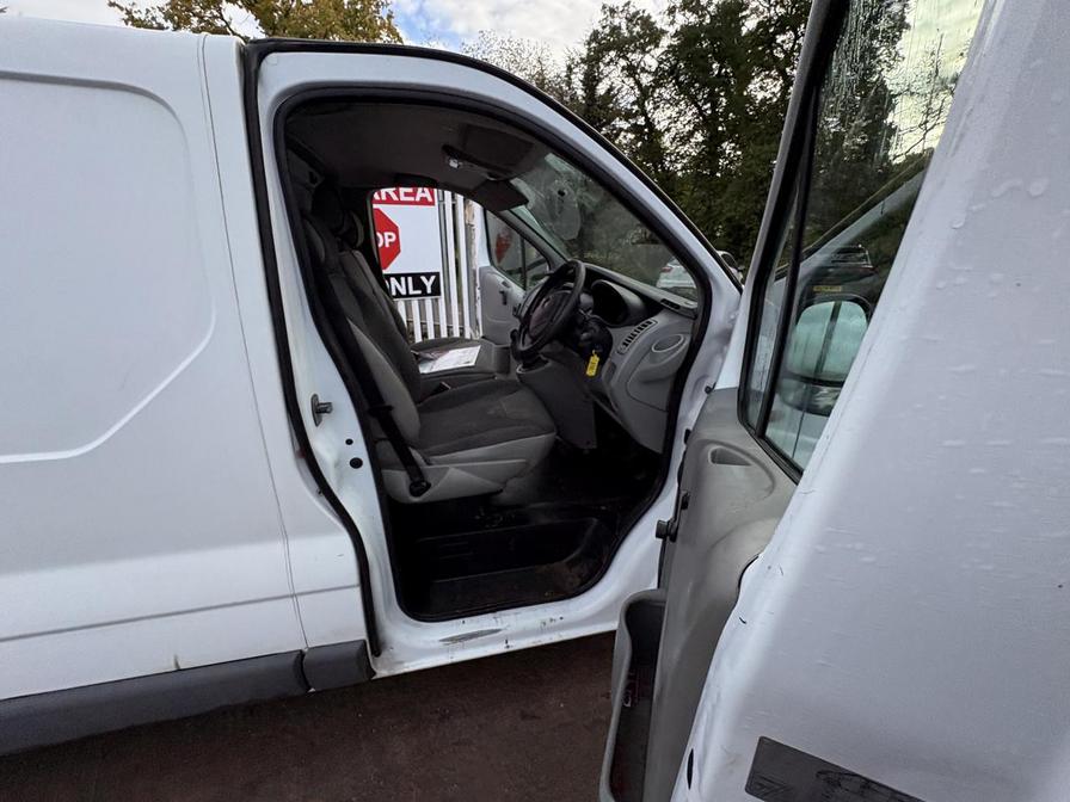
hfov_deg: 102.1
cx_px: 535
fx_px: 433
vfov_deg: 85.7
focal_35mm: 14
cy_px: 401
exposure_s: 1/344
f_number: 2.2
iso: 40
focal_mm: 2.22
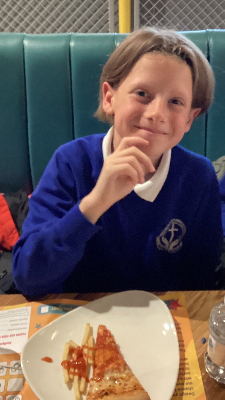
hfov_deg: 24.9
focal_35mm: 48
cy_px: 177
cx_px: 137
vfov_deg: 42.8
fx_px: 509
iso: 640
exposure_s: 1/30
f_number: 2.4
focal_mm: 3.3
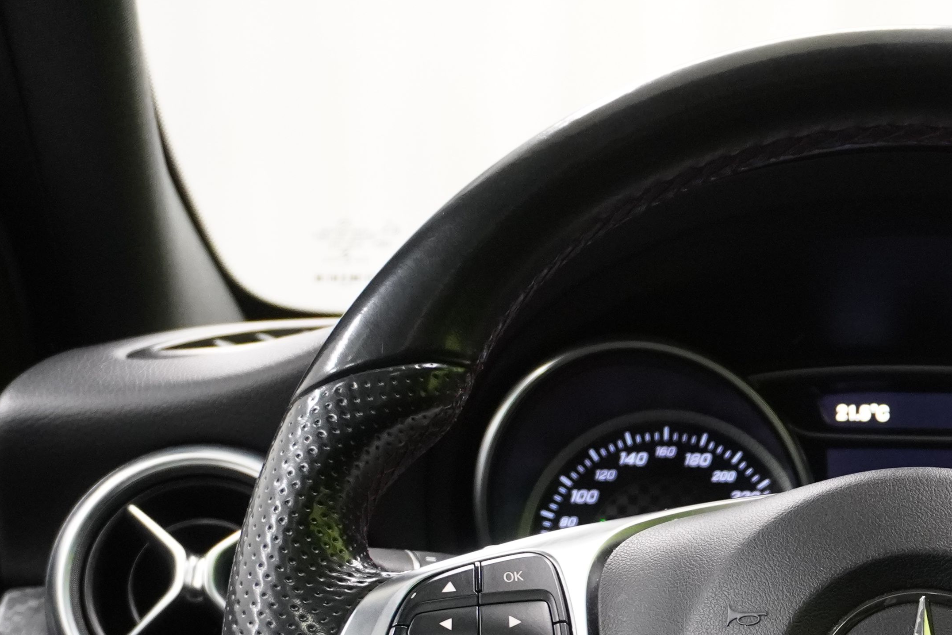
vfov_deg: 14.6
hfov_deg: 21.5
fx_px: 2433
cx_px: 919
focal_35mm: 92
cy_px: 663
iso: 2000
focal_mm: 22
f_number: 4
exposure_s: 1/40
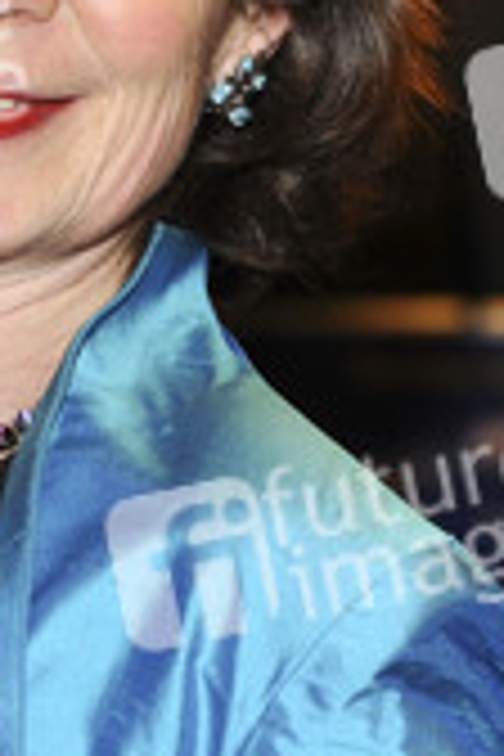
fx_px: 6006
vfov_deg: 7.2
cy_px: 320
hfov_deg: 4.8
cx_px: -70
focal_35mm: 286
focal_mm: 80
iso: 400
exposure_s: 1/160
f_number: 5
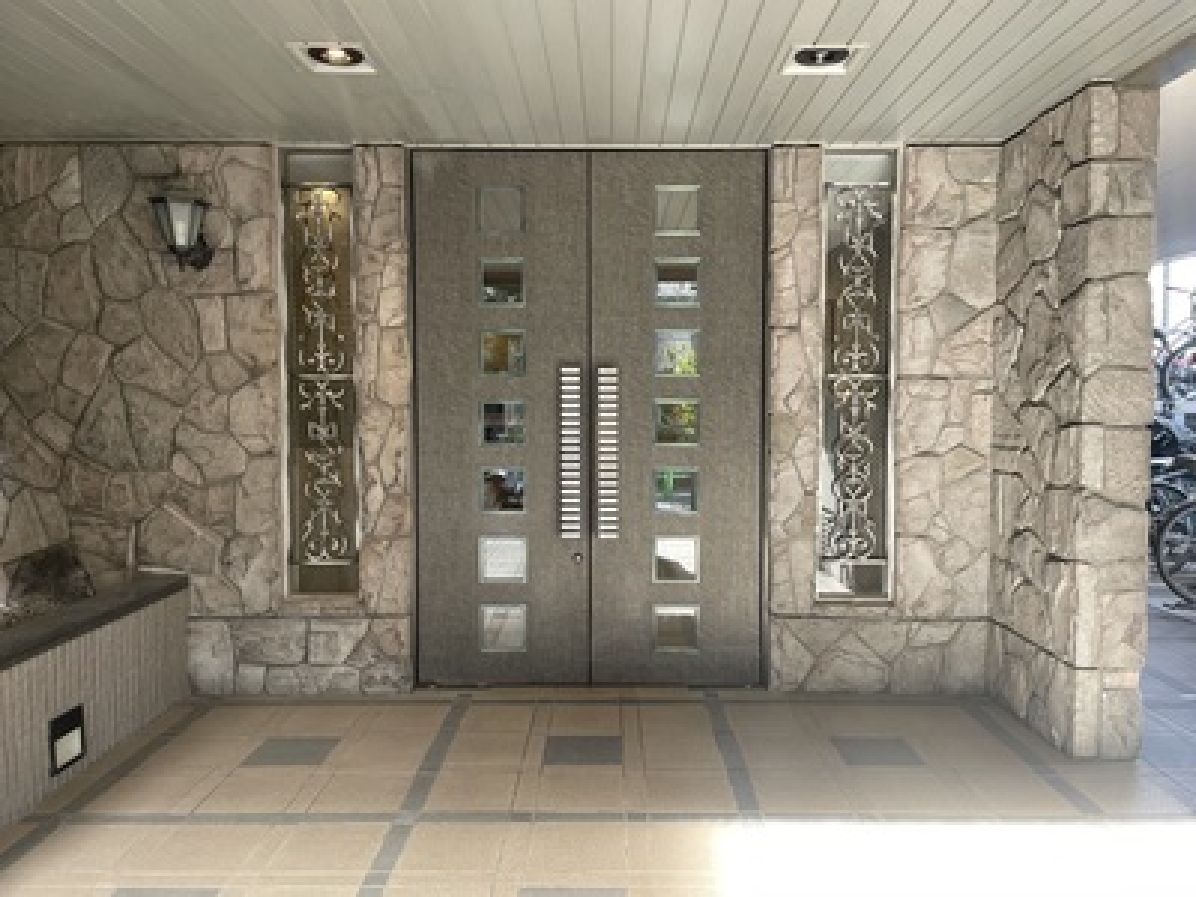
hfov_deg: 67.3
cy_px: 448
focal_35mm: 26
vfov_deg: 53.1
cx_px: 598
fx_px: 898
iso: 125
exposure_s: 1/105
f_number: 1.6
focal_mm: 4.2
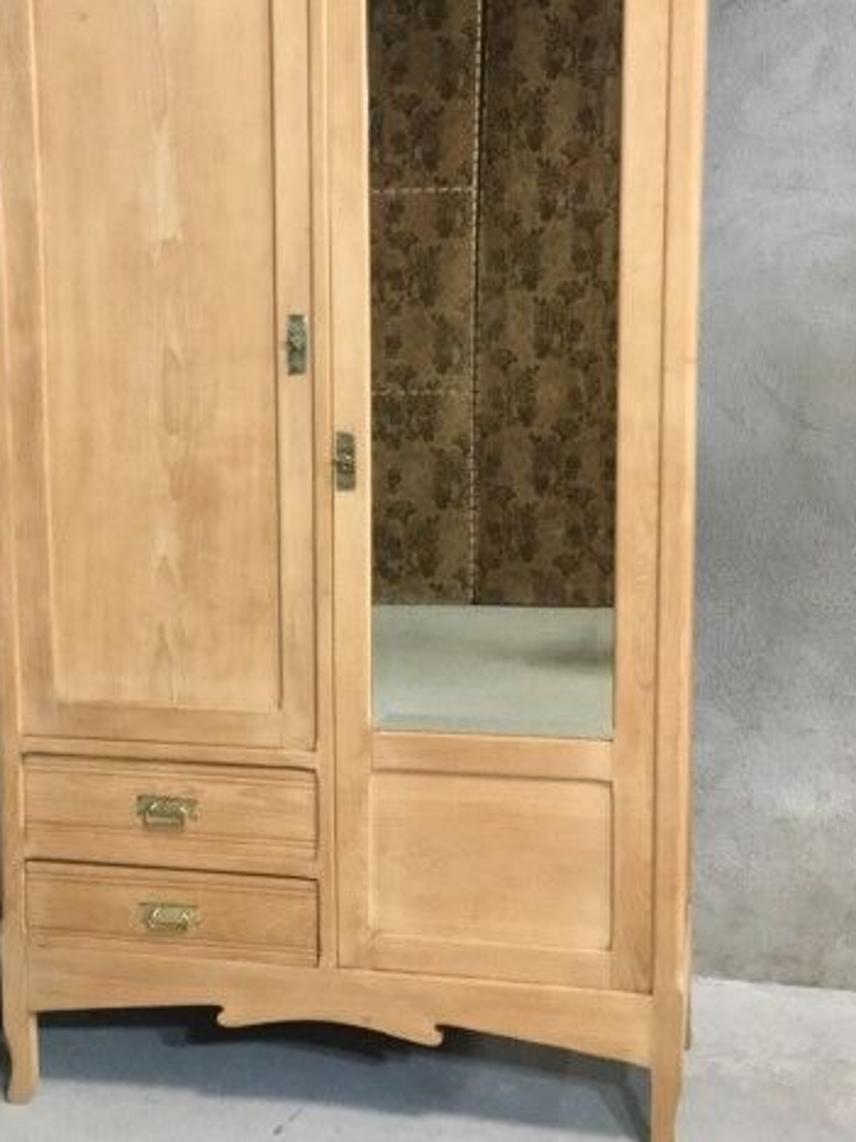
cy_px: 500
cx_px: 354
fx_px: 1747
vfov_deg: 36.1
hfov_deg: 27.5
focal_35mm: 53
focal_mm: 3.3
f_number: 2.4
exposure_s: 1/25
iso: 200
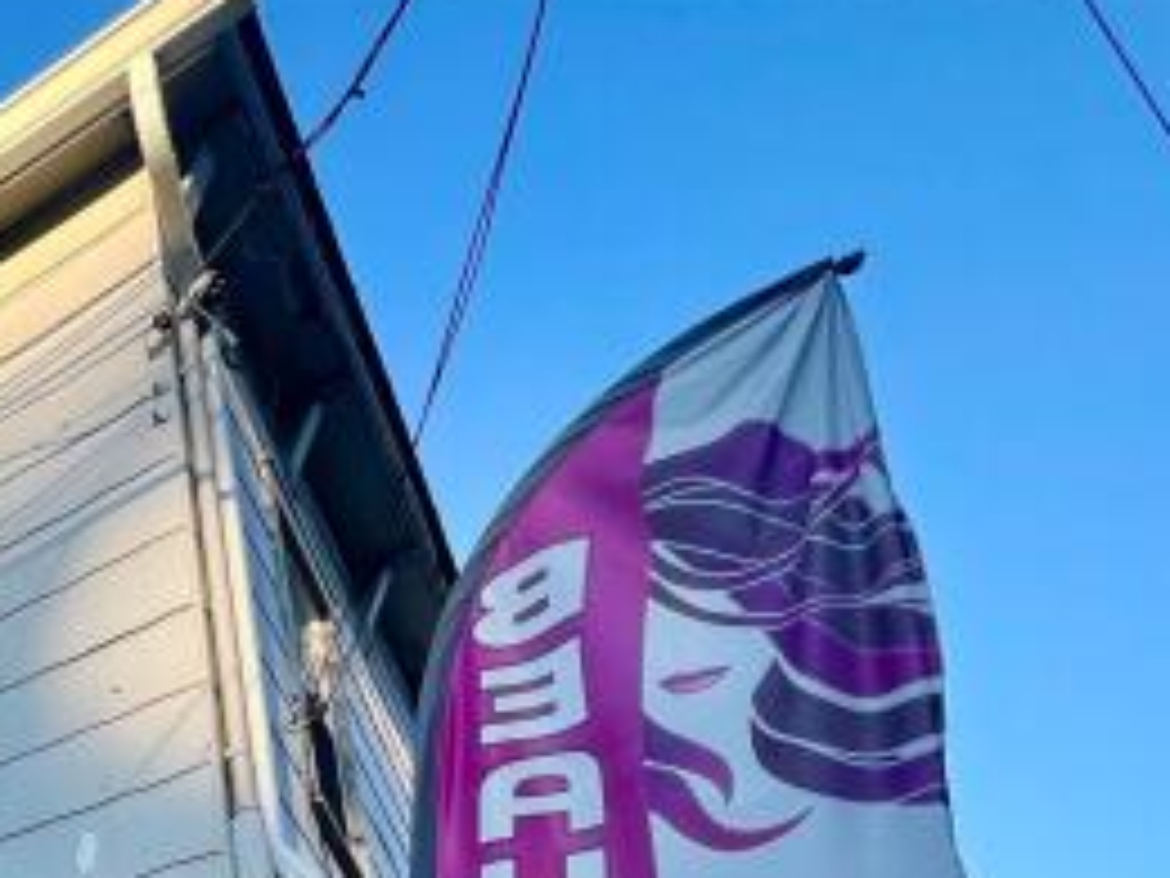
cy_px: 1189
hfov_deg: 37.5
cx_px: -261
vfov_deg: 30.0
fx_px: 1217
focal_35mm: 36
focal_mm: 1.57
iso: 32
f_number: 1.8
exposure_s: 1/259
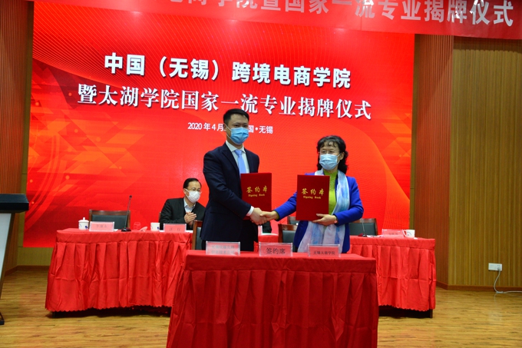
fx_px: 551
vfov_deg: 35.0
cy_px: 174
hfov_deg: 50.7
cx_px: 261
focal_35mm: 38
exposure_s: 1/125
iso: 1600
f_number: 5.6
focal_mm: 38
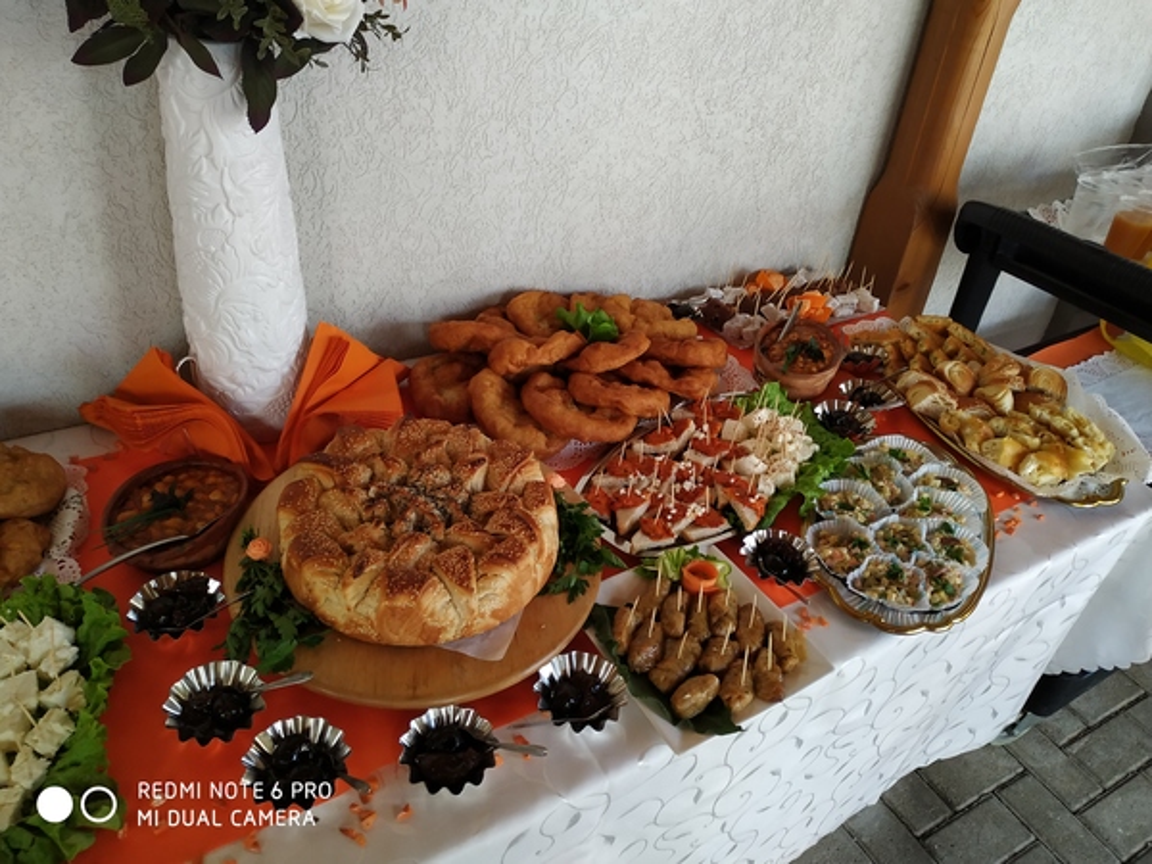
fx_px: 799
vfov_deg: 56.8
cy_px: 432
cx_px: 576
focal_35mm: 24
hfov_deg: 71.6
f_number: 1.9
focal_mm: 3.94
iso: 200
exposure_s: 1/100
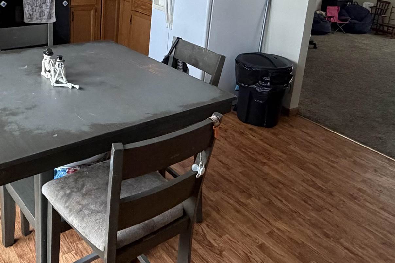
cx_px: 173
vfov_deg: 34.8
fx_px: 406
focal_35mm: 37
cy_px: 52
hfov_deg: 51.8
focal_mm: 2.22
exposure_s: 1/60
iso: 500
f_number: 2.2
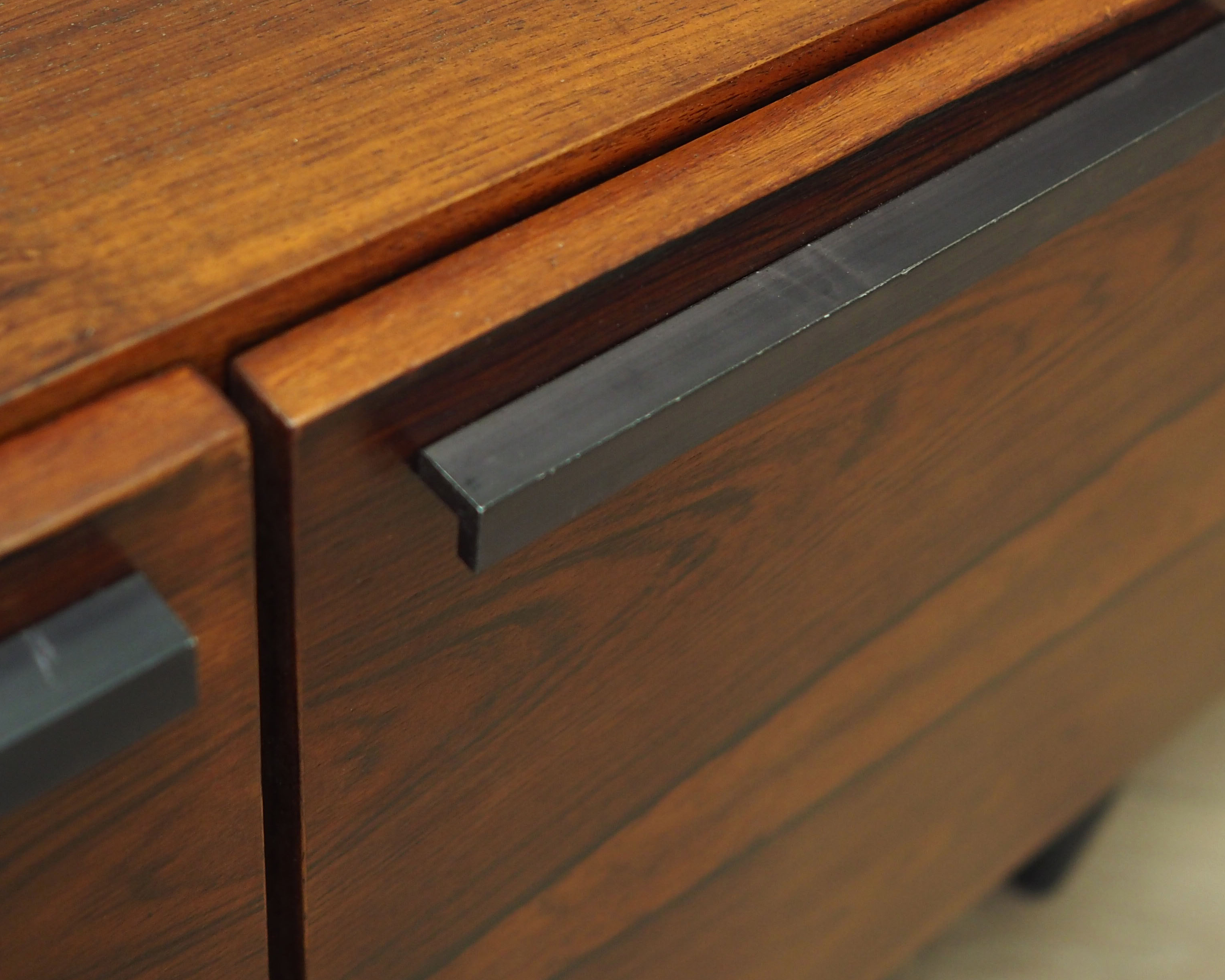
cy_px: 242
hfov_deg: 34.1
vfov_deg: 27.2
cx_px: 603
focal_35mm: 55
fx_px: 1994
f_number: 2.2
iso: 640
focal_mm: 17
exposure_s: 1/80
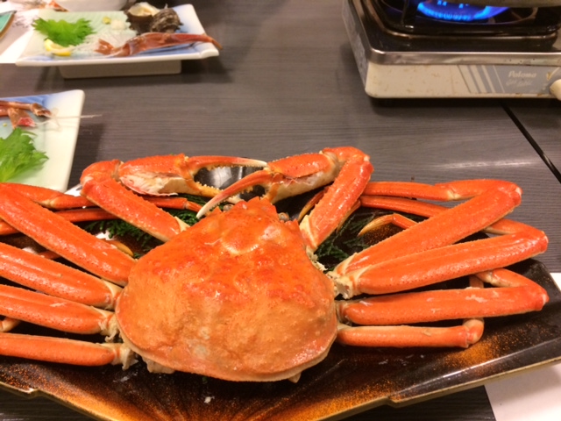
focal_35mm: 30
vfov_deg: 46.8
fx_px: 486
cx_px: 280
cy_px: 210
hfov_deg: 60.0
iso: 200
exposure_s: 1/30
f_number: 2.2
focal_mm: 4.12
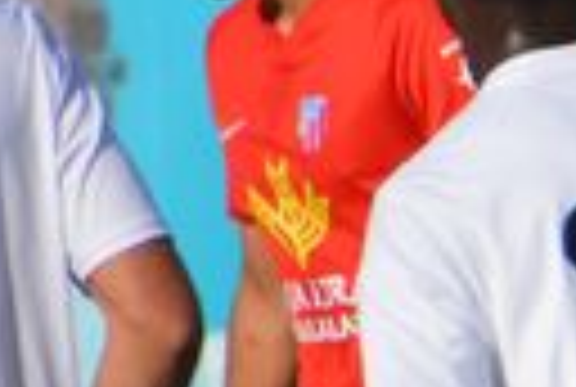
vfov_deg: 0.6
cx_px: 1966
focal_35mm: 2329
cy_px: 326
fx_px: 37351
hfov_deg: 0.9
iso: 400
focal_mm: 210
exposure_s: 1/1600
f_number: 7.1
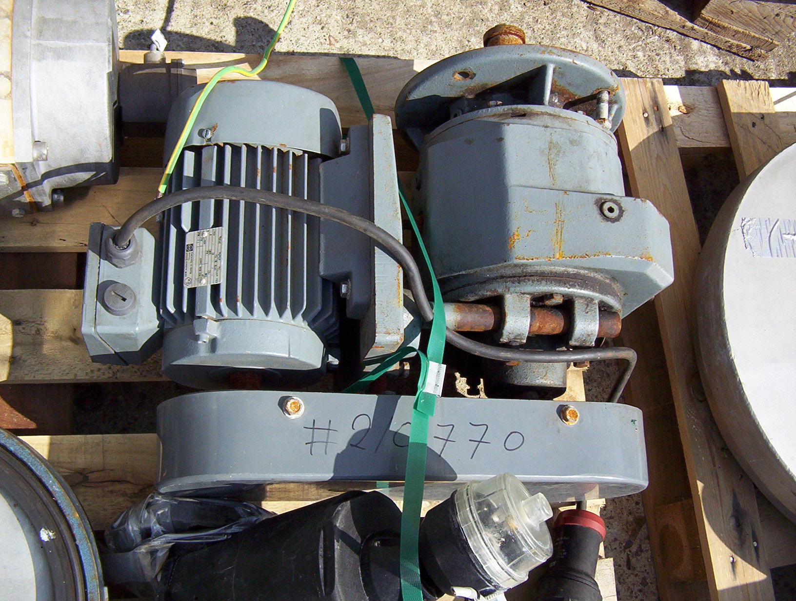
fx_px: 899
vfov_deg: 37.0
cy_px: 300
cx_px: 398
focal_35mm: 39
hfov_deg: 47.8
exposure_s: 1/654
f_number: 3.84
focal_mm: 5.26
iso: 100
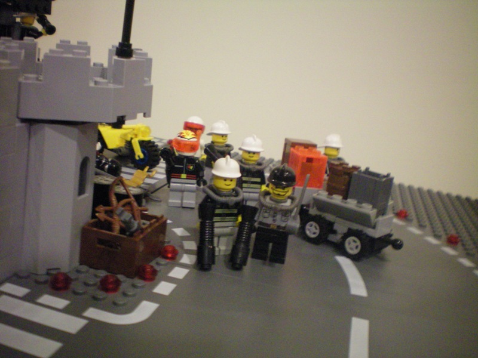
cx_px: 239
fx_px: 525
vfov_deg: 37.7
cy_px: 179
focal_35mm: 38
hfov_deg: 49.0
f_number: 3.1
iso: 400
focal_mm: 6.3
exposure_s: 1/20
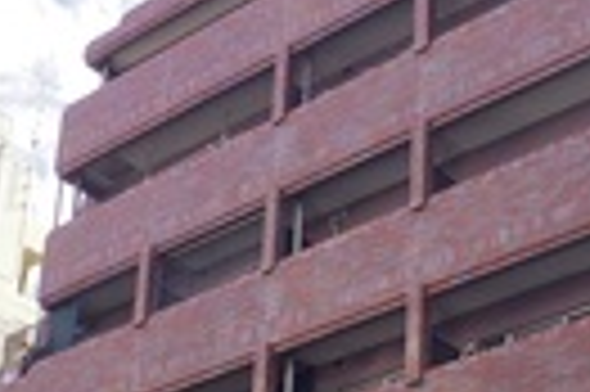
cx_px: 509
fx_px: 1326
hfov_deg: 24.5
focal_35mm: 81
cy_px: 428
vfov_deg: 16.3
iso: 200
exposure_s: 1/100
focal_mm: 3.8
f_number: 4.5
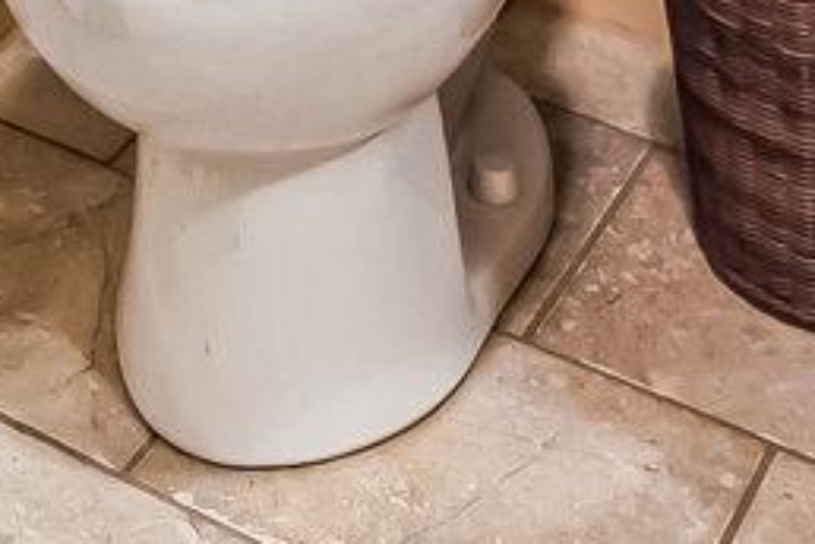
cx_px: -47
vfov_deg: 8.6
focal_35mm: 111
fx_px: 2513
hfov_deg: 17.9
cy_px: -1415
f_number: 8
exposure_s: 1/2
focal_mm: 14
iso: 100
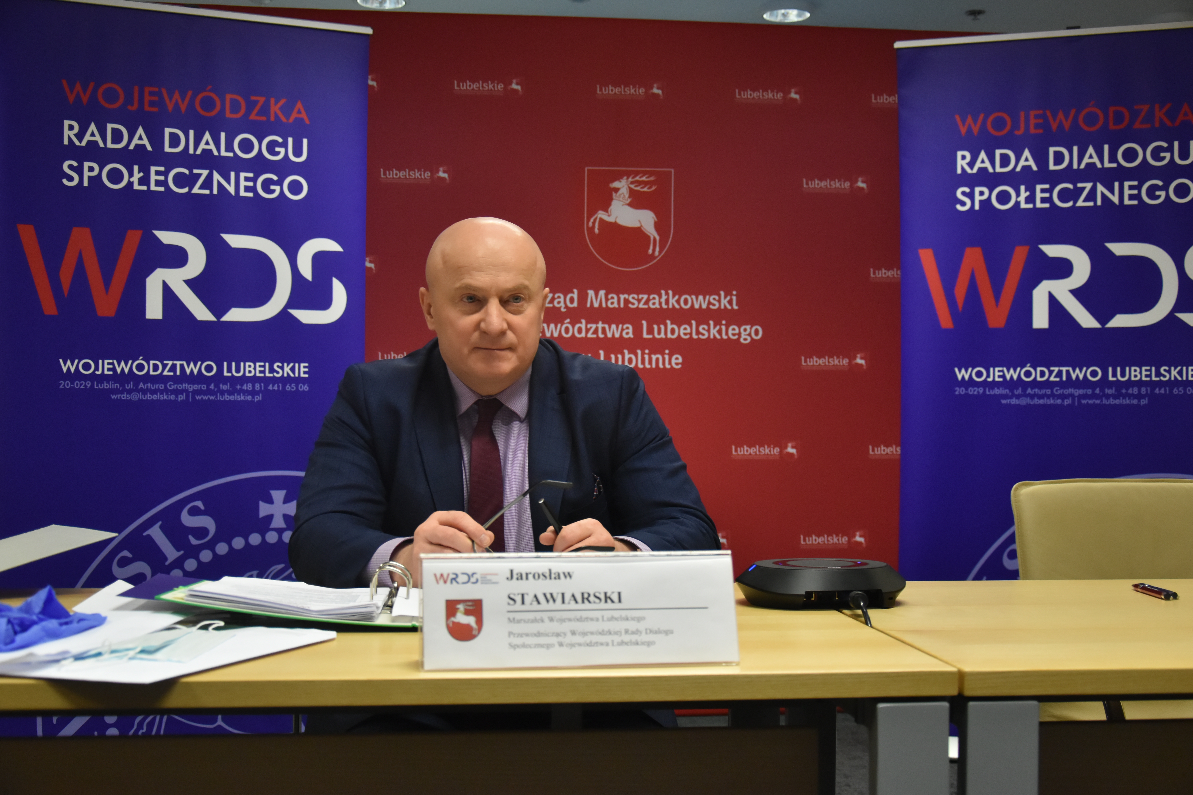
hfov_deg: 43.6
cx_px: 596
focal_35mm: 45
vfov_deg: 29.9
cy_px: 398
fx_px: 1491
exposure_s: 1/180
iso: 1600
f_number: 4.2
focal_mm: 30
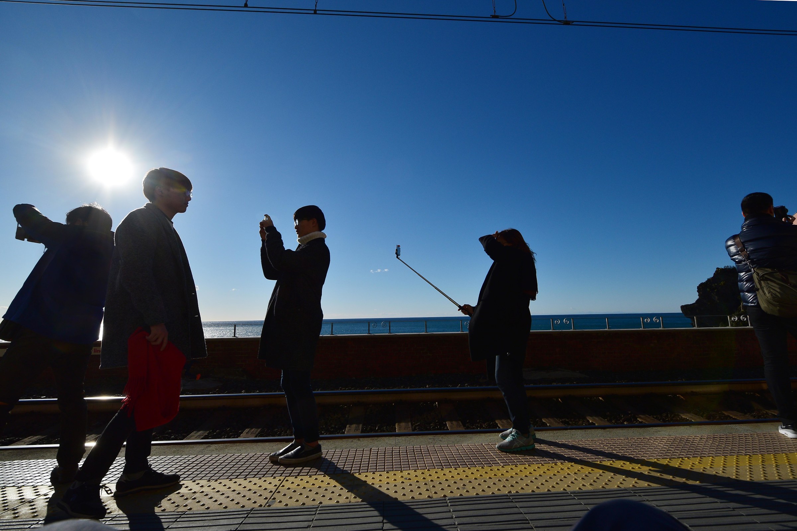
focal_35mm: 15
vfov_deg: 77.3
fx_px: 332
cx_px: 398
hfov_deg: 100.4
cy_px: 266
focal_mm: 10
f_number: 7.1
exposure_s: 1/2000
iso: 100
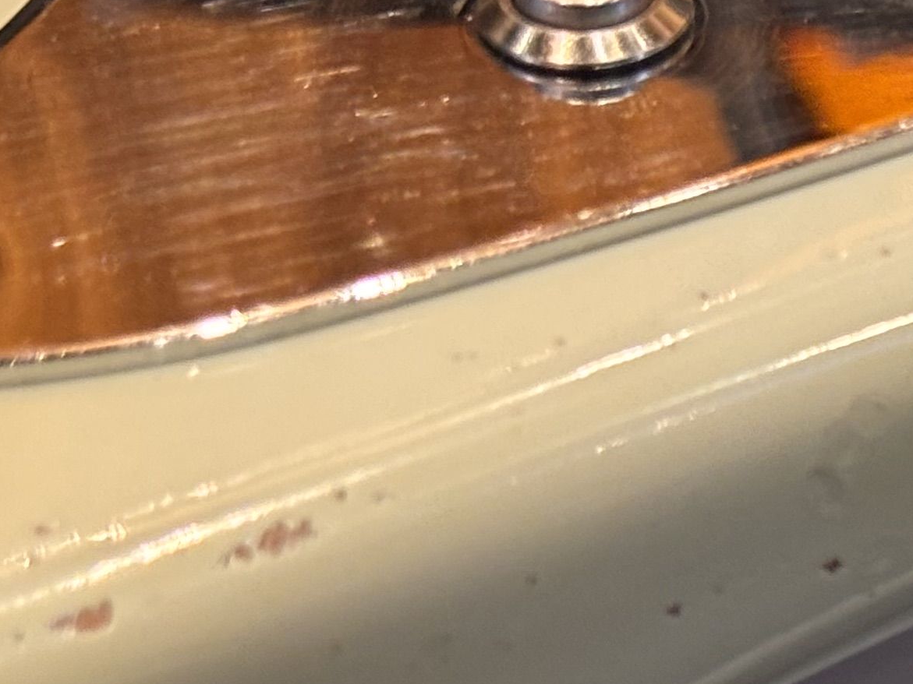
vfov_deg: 8.1
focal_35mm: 179
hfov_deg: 10.5
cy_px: 1025
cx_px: 1558
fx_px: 4721
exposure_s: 1/60
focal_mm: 5.96
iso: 125
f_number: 1.6
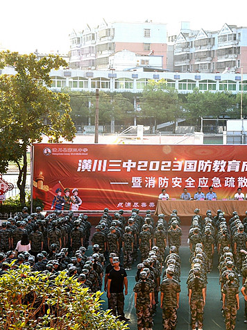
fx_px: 971
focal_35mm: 102
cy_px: 180
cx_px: 205
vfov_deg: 19.3
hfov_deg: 14.4
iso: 800
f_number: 10
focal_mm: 42
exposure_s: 1/400
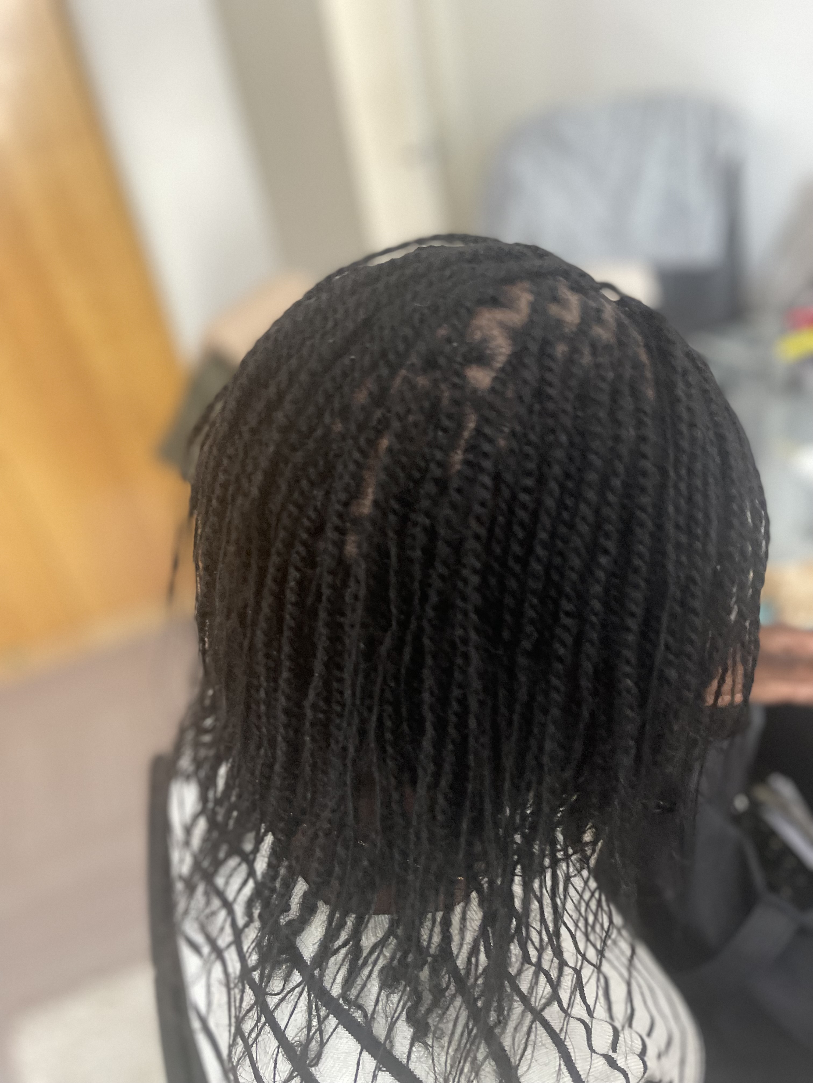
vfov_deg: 67.3
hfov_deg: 53.1
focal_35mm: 26
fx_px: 814
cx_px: 406
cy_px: 542
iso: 500
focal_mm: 5.1
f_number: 1.6
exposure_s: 1/57
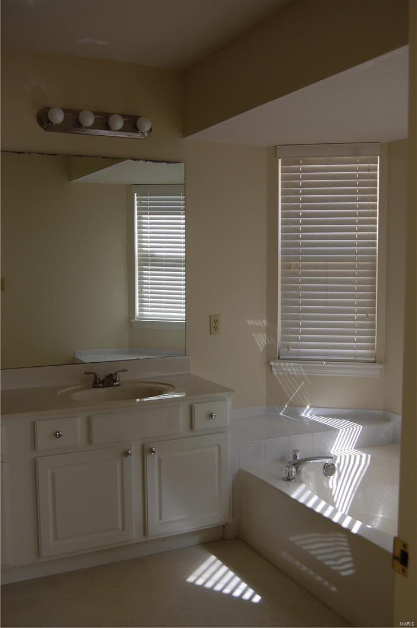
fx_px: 627
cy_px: 314
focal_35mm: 36
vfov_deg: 53.2
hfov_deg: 36.8
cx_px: 208
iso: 320
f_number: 5.6
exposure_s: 1/125
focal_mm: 24
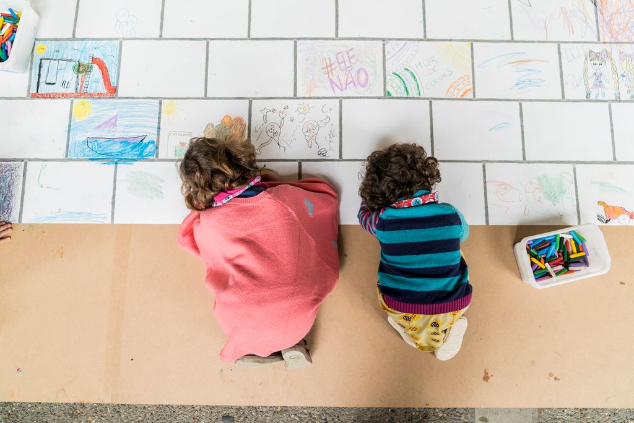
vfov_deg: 53.2
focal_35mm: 24
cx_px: 317
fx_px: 423
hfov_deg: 73.7
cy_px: 212
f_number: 2.8
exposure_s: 1/200
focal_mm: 24
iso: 320
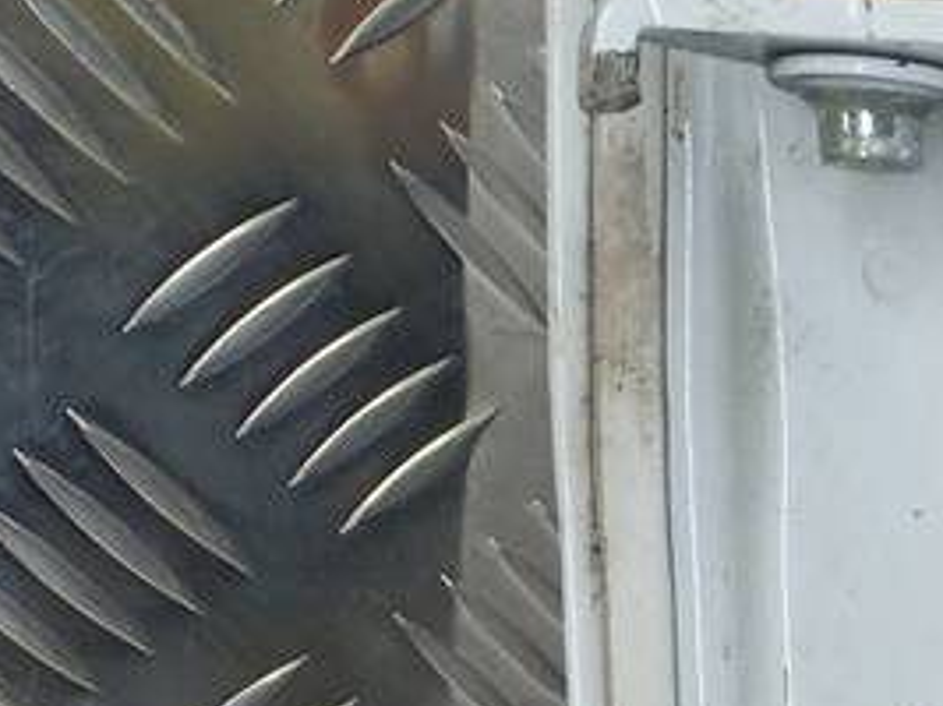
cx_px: 1766
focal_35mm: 96
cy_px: 1267
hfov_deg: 16.6
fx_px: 2614
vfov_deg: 13.8
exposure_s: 1/50
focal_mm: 4.6
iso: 40
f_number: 1.8
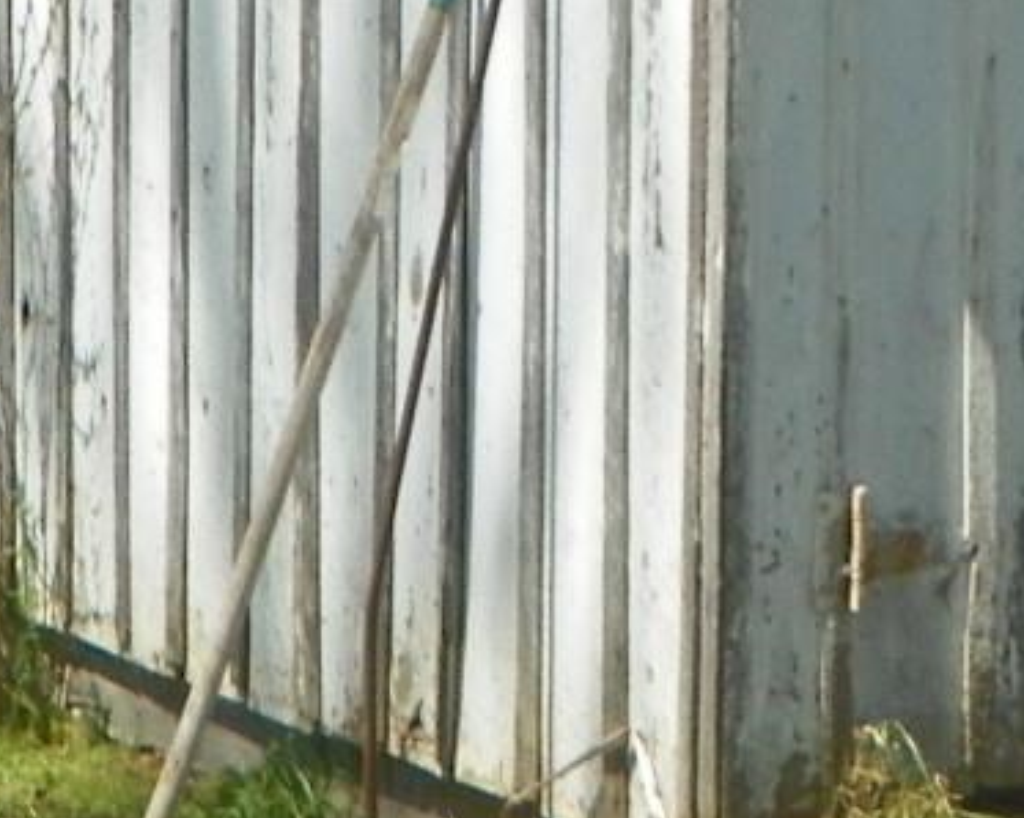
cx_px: 1013
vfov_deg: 8.6
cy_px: -184
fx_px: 5361
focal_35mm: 177
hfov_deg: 10.8
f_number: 5
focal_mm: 5.9
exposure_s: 1/250
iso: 64
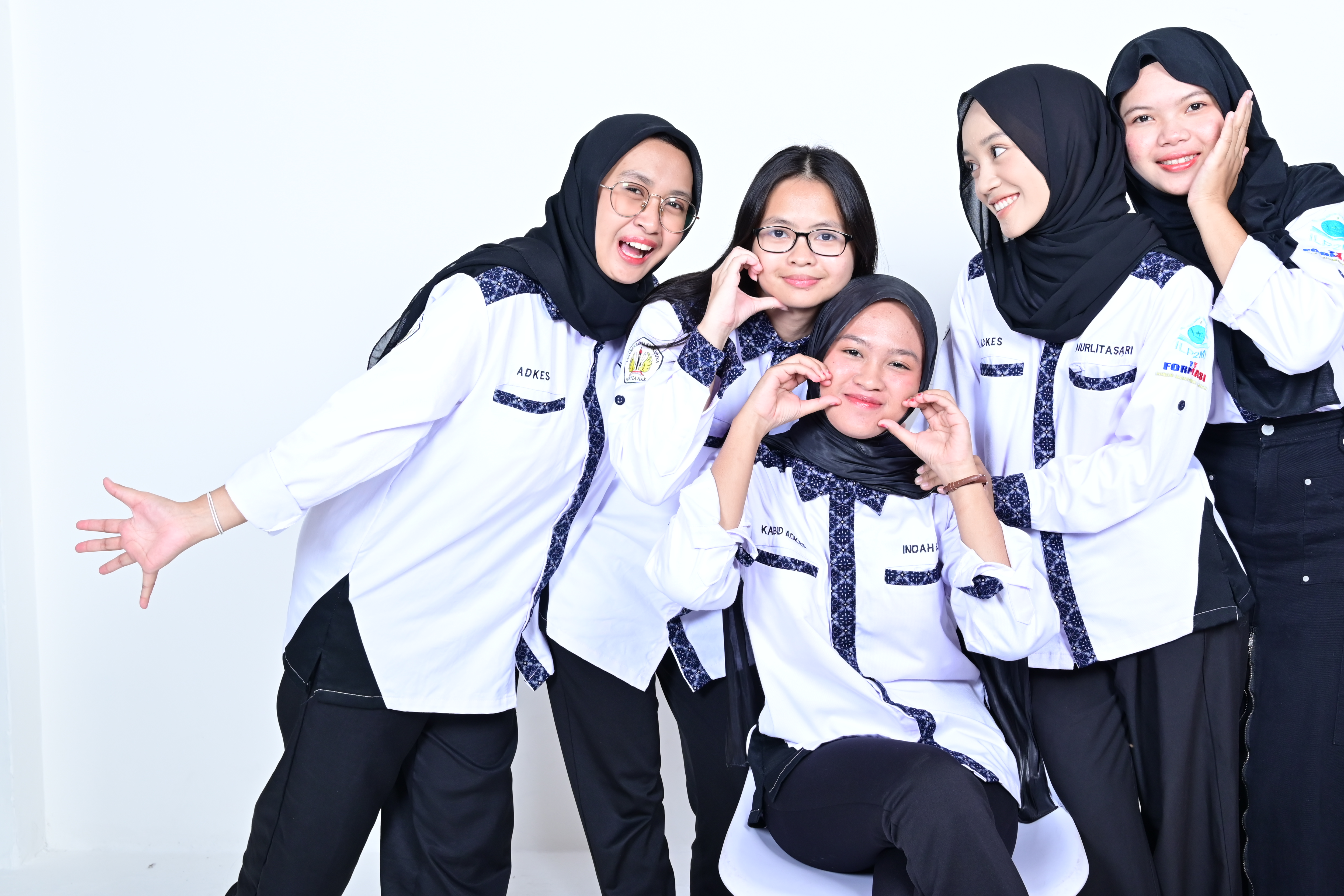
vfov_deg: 32.1
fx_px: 1554
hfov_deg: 46.5
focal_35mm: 42
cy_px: 365
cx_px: 800
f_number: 8
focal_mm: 34.5
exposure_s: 1/200
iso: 320
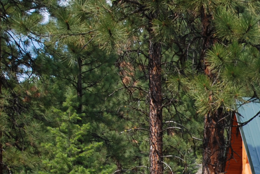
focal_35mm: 118
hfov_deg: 14.6
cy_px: 288
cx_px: 501
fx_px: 853
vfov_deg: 11.0
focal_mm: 20
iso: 100
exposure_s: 1/125
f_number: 5.6
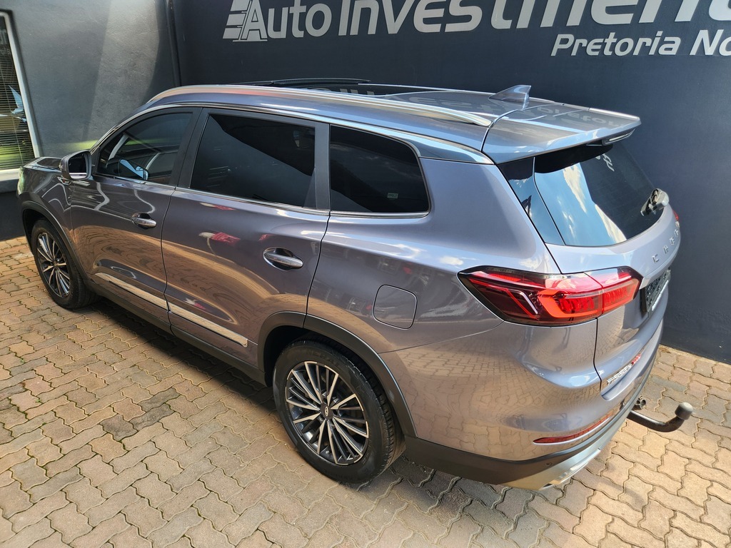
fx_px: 486
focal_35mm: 23
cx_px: 366
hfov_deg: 73.9
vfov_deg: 58.9
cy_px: 274
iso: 64
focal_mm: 5.4
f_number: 1.8
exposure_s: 1/180
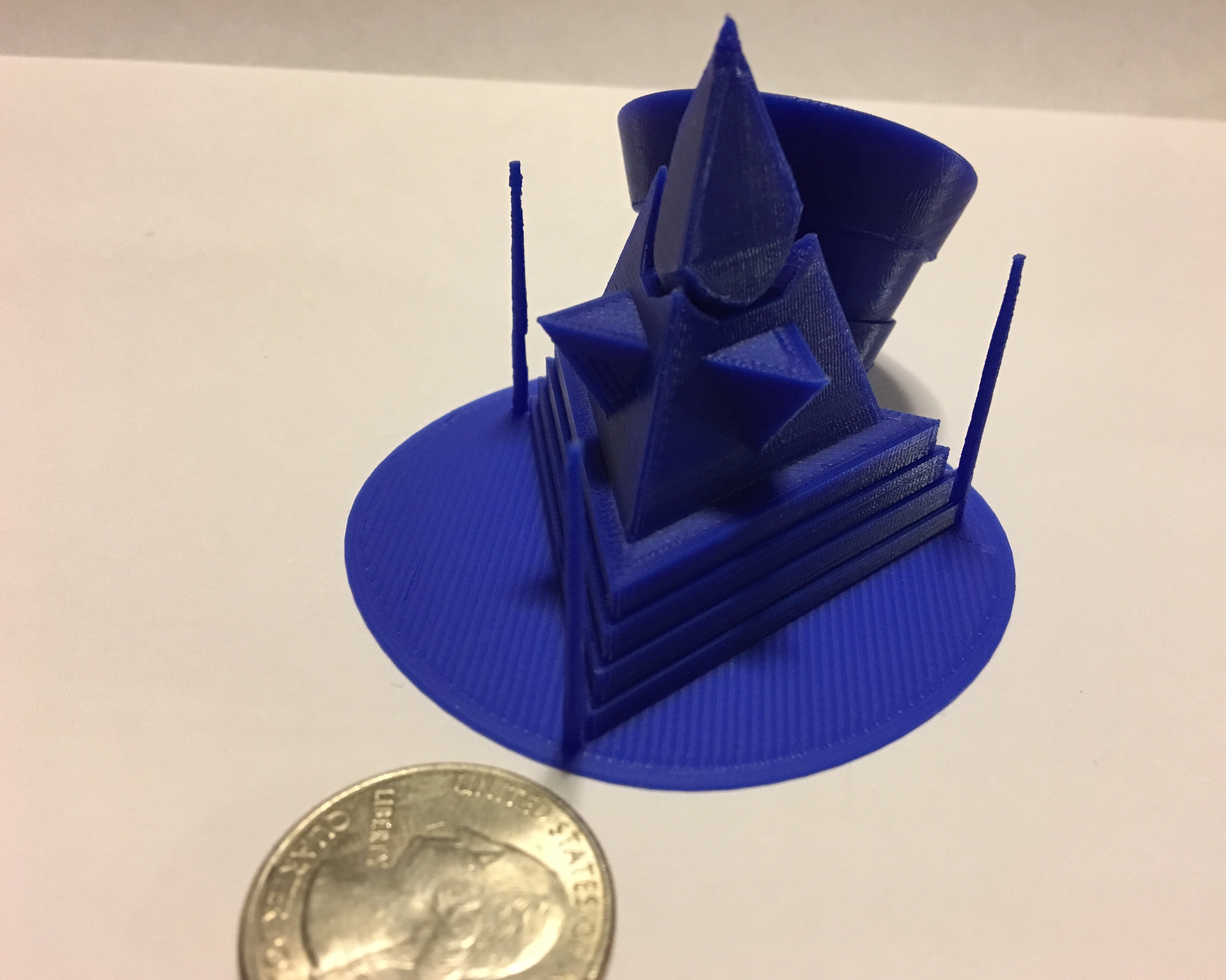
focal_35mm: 31
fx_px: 1125
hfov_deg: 57.2
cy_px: 500
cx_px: 644
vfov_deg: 47.1
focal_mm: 4.15
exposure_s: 1/30
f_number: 2.2
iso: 160
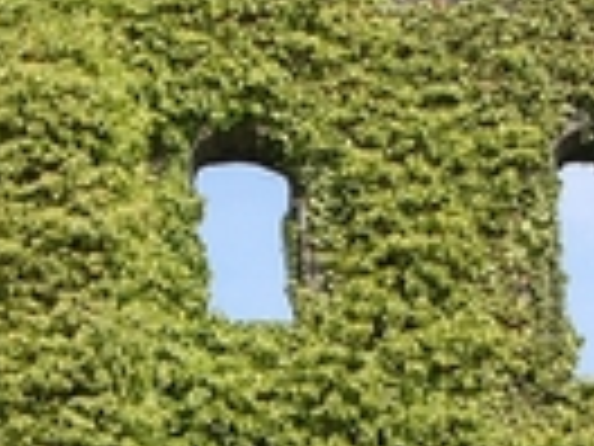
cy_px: 279
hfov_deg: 12.0
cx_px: 135
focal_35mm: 164
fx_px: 2814
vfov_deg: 9.0
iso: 50
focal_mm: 6
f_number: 4
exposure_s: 1/400
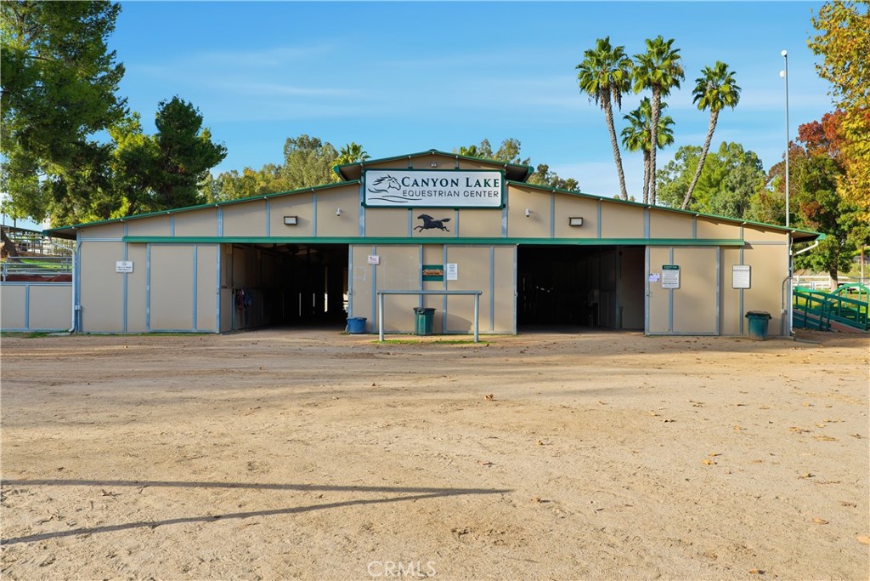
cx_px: 435
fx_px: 846
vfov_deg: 37.9
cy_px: 290
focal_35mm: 35
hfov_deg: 54.4
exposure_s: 1/2500
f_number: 8
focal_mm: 35
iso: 320
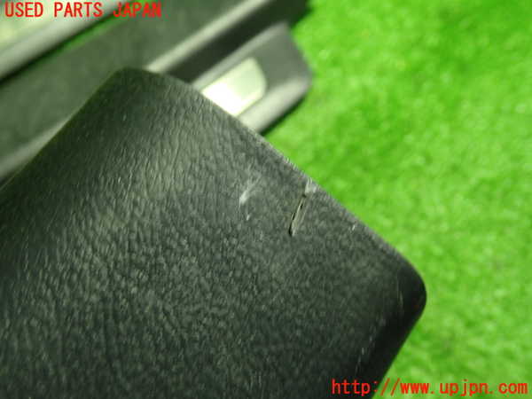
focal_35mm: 30
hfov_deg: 60.0
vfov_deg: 46.8
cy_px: 200
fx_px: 461
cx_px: 266
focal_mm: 5.4
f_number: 2.3
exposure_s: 1/30
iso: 400
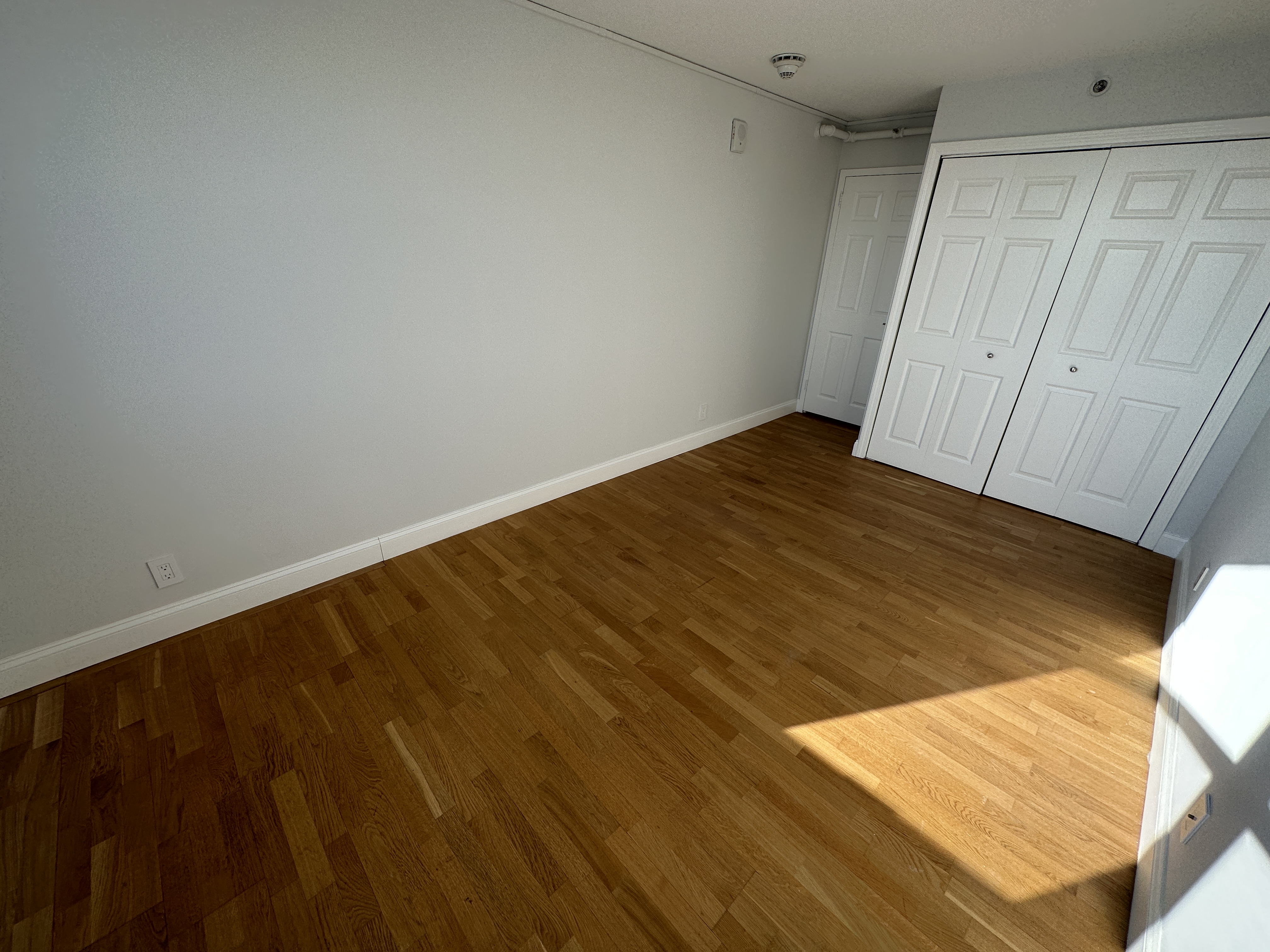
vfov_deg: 85.7
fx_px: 514
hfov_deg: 102.1
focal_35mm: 14
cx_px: 635
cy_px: 476
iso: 40
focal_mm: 2.22
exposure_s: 1/258
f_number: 2.2
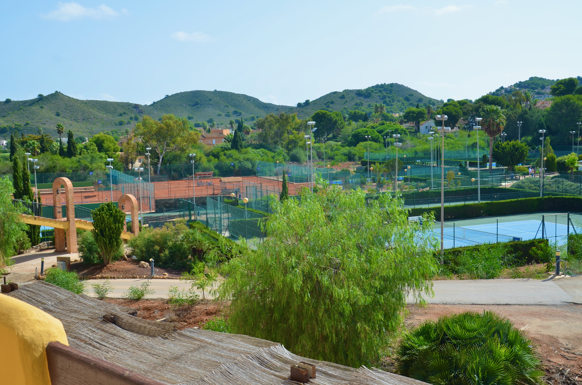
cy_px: 192
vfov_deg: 32.9
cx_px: 291
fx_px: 653
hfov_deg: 48.0
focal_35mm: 40
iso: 100
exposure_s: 1/250
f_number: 8
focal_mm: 27
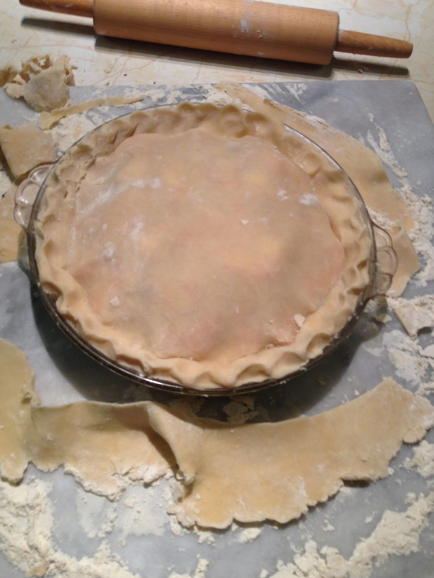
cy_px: 258
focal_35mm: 37
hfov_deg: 38.6
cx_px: 192
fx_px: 619
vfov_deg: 50.0
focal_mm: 4.13
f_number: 2.4
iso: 50
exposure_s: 1/24
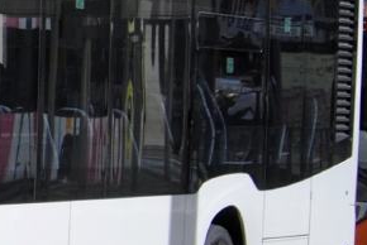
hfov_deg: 7.3
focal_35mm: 269
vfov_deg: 5.1
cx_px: -426
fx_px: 2745
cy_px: 21
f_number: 4.5
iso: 140
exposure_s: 1/1000
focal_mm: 40
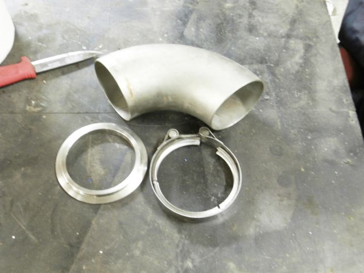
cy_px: 136
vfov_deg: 30.3
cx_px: 182
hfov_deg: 39.7
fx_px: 505
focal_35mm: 48
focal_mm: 8.5
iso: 200
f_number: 4
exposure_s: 1/3
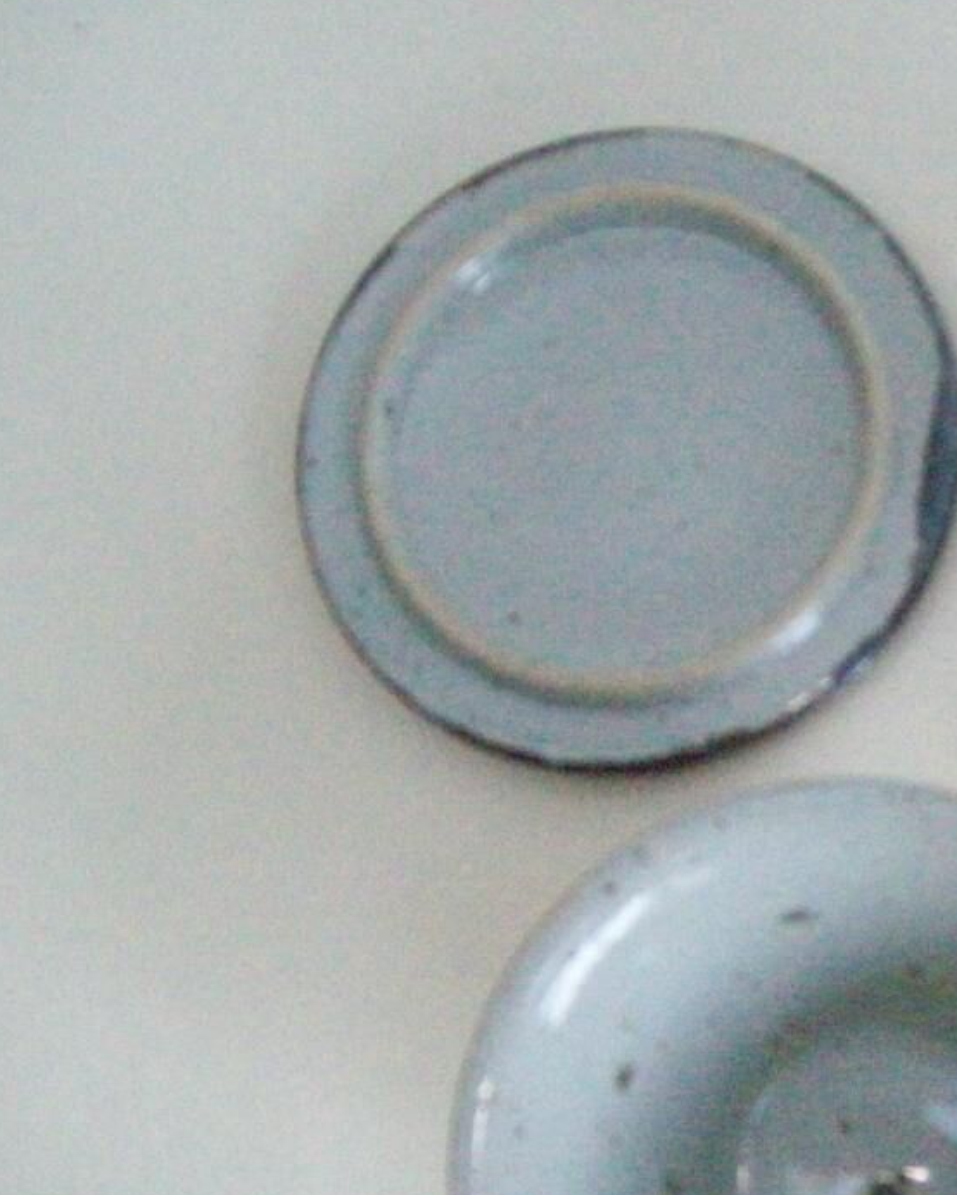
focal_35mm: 65
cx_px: 985
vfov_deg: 28.9
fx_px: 2300
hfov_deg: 22.5
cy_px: 805
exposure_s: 1/128
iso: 800
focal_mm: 6
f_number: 2.7
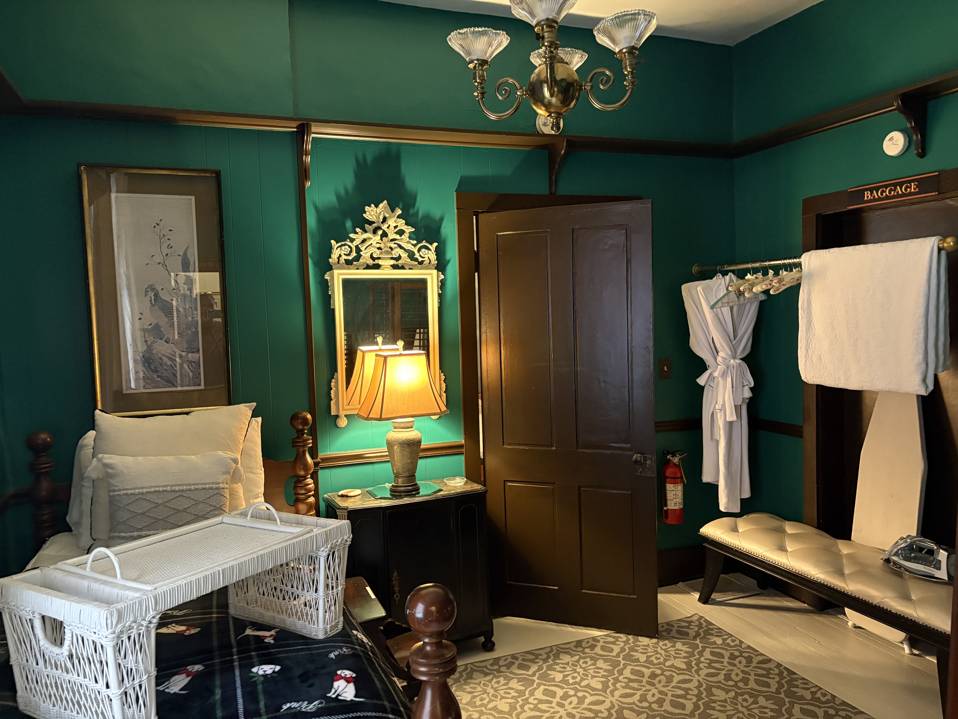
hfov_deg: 67.3
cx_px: 479
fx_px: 720
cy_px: 360
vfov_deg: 53.1
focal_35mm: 26
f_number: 1.6
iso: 640
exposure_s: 1/30
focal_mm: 5.96
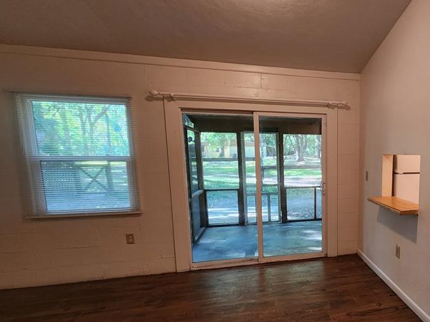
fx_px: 261
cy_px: 190
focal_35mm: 21
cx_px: 340
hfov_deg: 71.6
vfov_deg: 62.9
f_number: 2.2
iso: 320
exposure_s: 1/30
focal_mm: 2.2
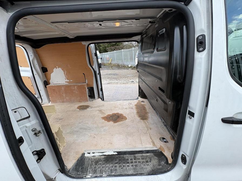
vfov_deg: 85.7
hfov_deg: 102.1
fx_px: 98
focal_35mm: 14
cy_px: 90
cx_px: 121
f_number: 2.2
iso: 40
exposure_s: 1/99
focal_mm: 2.22
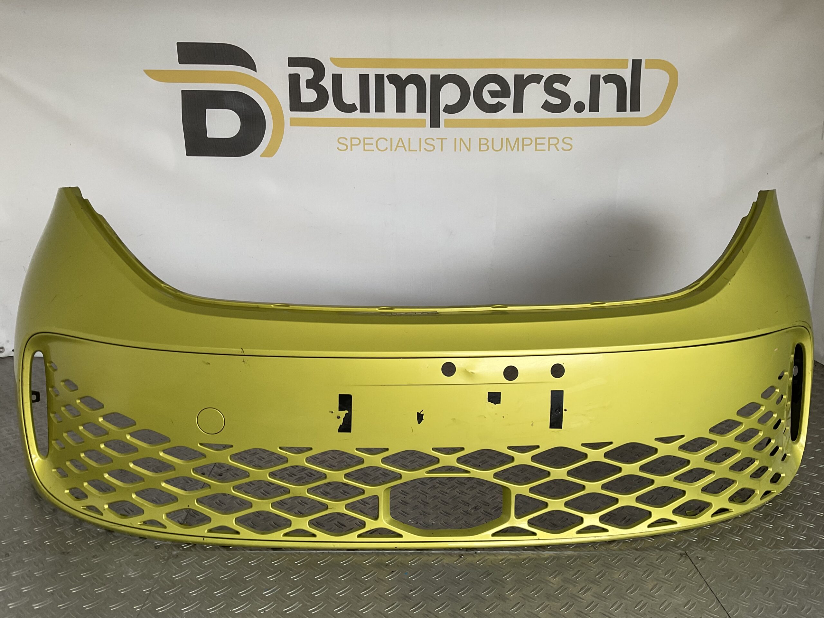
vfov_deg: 48.2
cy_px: 309
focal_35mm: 29
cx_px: 412
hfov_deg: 61.7
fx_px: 690
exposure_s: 1/50
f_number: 1.8
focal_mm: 3
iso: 50
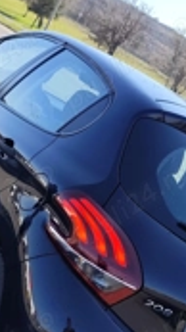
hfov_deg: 20.6
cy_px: 242
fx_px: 510
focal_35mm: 58
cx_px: 59
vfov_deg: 35.4
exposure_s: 1/649
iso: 50
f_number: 1.65
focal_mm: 6.14
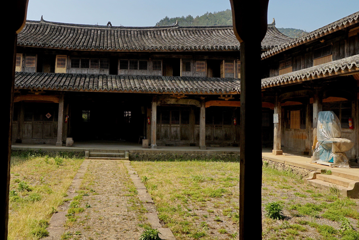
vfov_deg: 44.7
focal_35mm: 29
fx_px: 289
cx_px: 119
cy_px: 96
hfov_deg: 62.1
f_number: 8
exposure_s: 1/125
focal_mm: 16
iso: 100
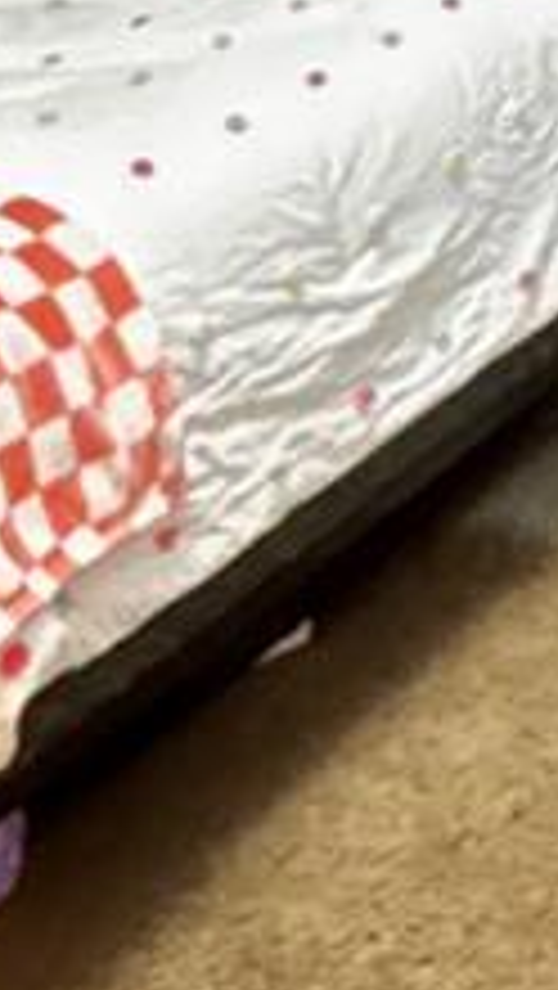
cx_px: 524
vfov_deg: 19.1
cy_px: -284
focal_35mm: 104
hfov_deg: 11.6
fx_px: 2731
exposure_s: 1/30
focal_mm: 2.22
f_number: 2.2
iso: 2500
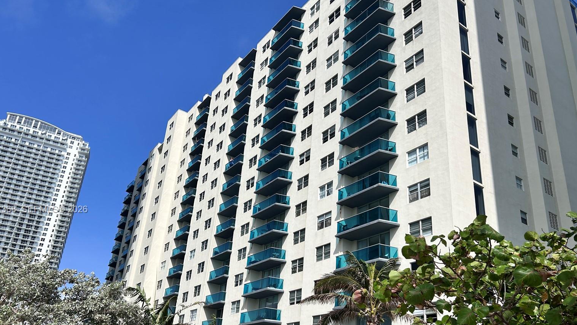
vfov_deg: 38.6
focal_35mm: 30
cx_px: 274
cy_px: 210
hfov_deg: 64.3
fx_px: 459
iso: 50
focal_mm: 5.7
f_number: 1.5
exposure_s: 1/8000
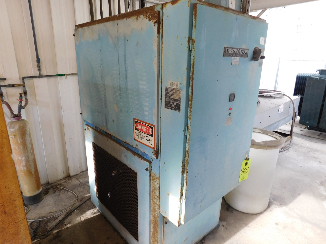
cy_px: 122
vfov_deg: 58.9
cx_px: 163
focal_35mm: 23
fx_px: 217
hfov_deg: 73.9
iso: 125
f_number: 3
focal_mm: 4
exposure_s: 1/100
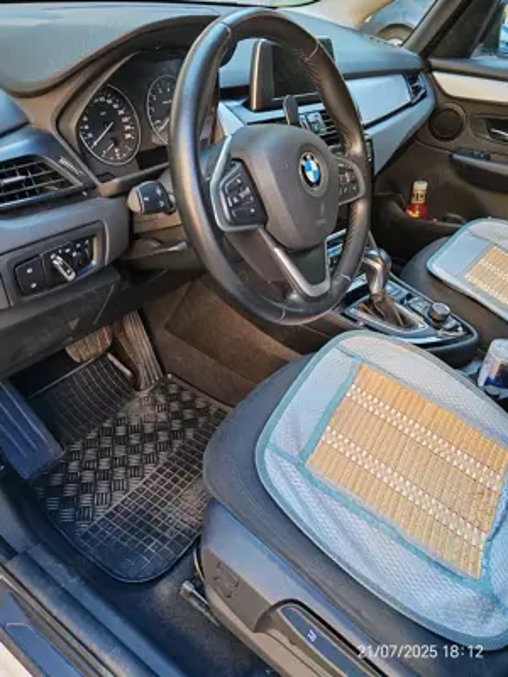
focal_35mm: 27
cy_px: 338
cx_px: 254
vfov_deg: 65.3
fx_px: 528
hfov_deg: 51.4
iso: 250
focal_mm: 6.12
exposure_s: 1/100
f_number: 1.9
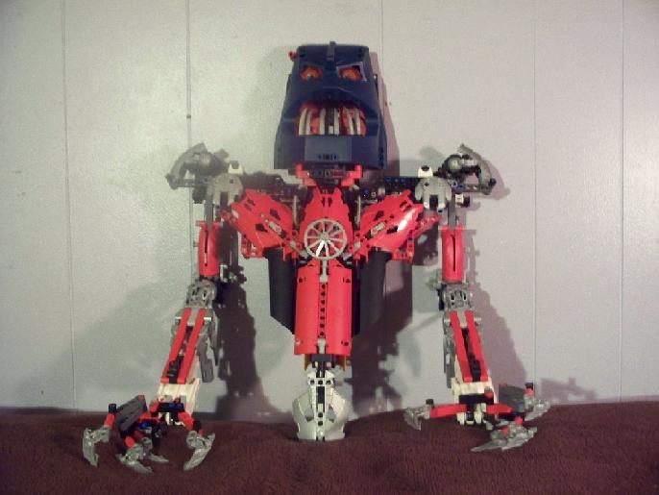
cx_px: 330
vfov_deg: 31.5
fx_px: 876
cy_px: 248
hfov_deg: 41.2
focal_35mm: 46
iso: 400
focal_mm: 9.86
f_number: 2.9
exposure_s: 1/5
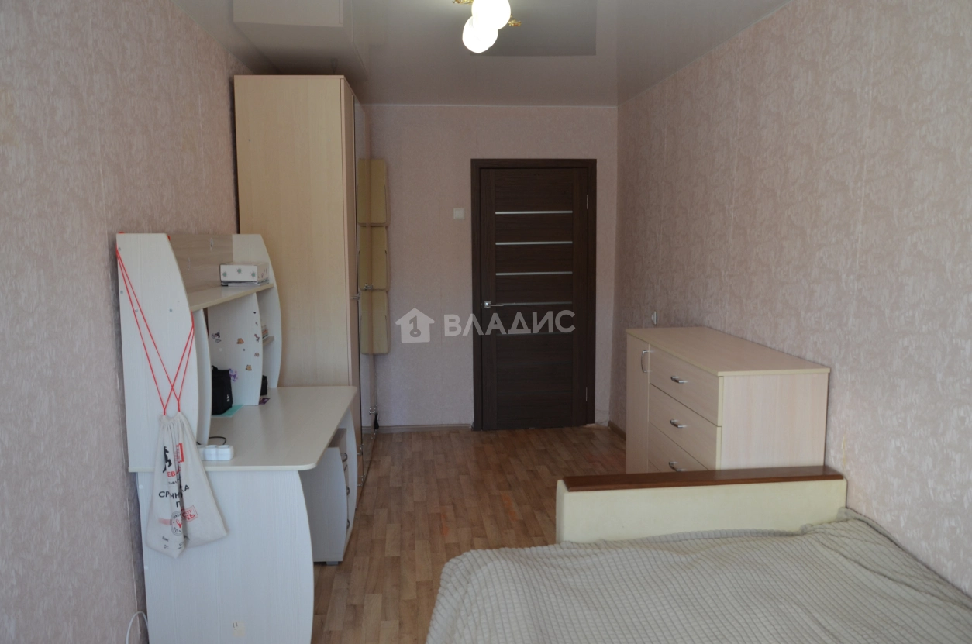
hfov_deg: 67.5
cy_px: 322
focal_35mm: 27
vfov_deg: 47.8
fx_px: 728
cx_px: 486
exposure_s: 1/100
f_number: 4.5
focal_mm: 18
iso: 400
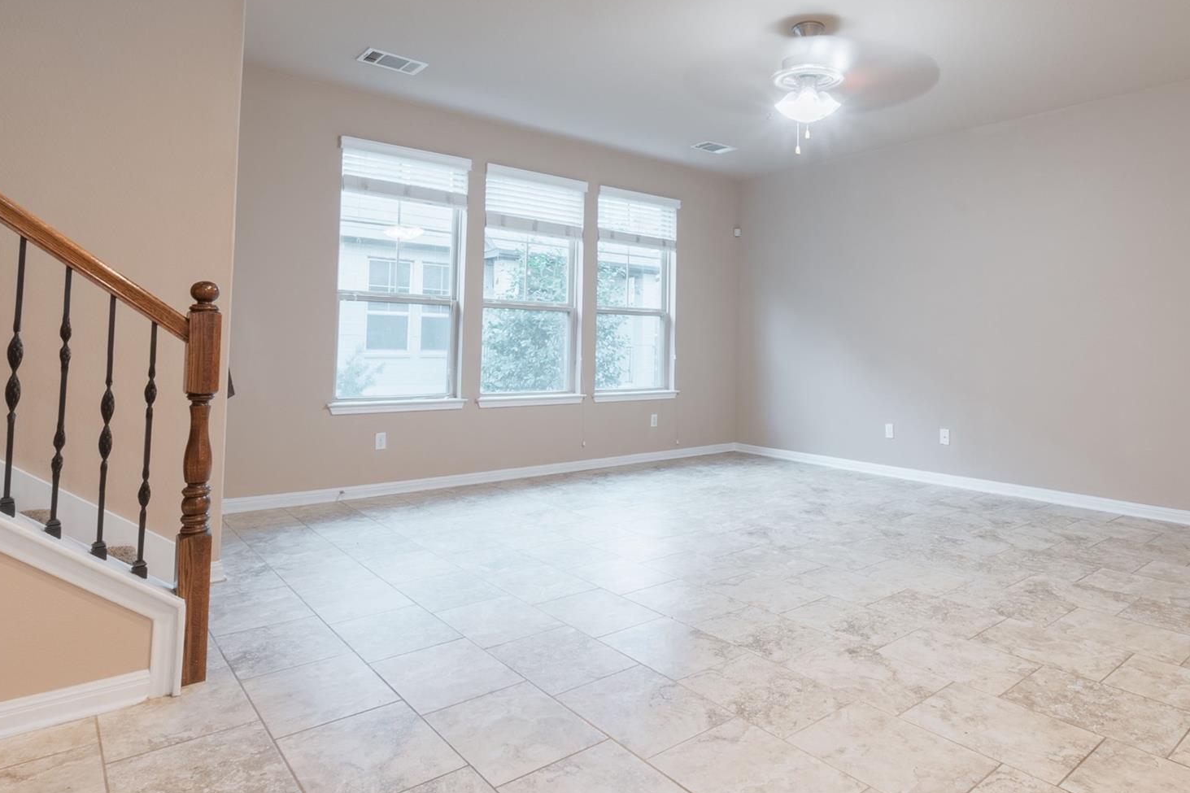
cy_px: 310
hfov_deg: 80.3
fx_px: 694
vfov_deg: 58.9
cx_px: 709
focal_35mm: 21
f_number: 16
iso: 100
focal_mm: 10
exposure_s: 1/2
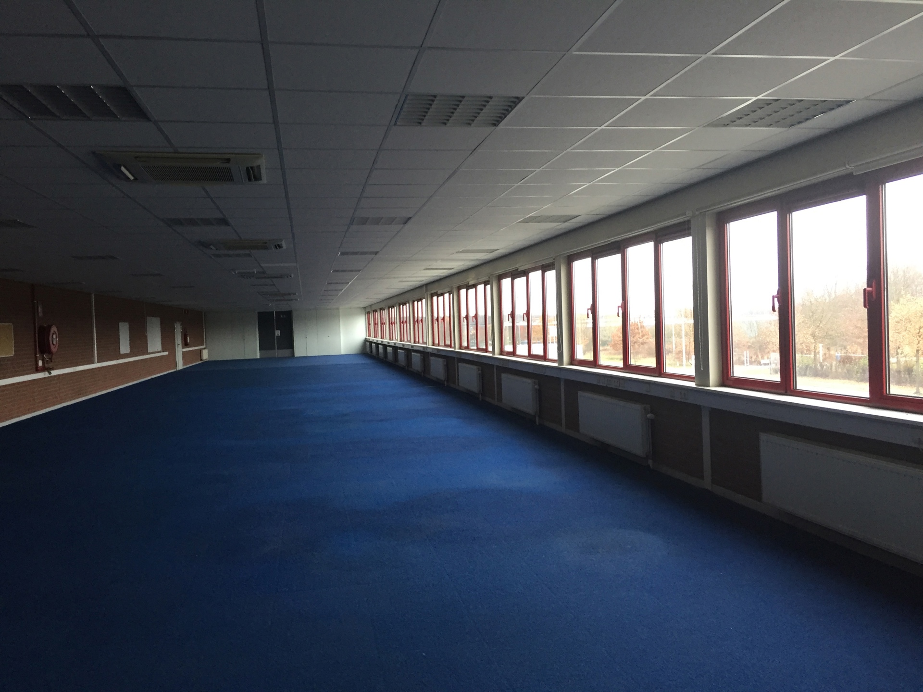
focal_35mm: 29
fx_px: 773
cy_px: 346
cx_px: 462
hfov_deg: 61.7
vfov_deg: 48.2
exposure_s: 1/33
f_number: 2.2
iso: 160
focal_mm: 4.15
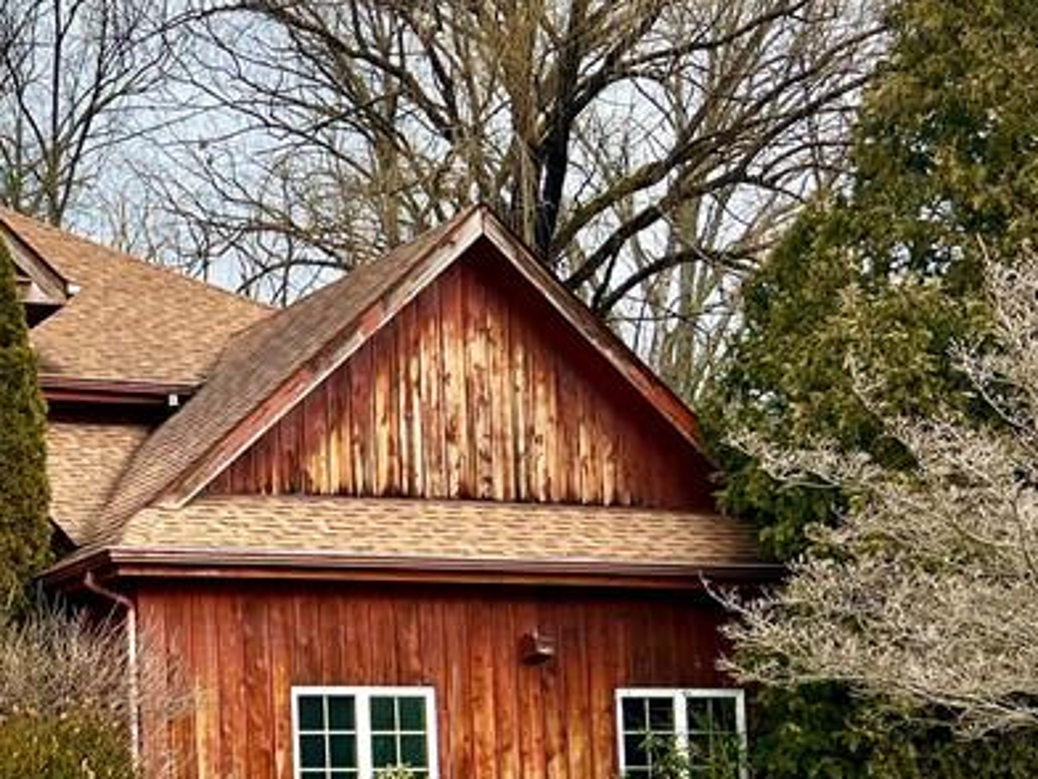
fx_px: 2039
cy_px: 710
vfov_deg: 21.1
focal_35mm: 68
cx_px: -175
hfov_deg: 25.8
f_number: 1.5
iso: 50
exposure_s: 1/1079
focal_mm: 5.7
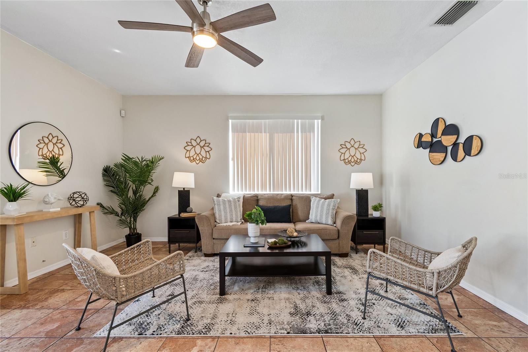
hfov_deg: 100.4
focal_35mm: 15
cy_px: 176
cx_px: 264
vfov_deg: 77.3
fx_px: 220
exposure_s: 1/13
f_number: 7.1
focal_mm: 10
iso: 100
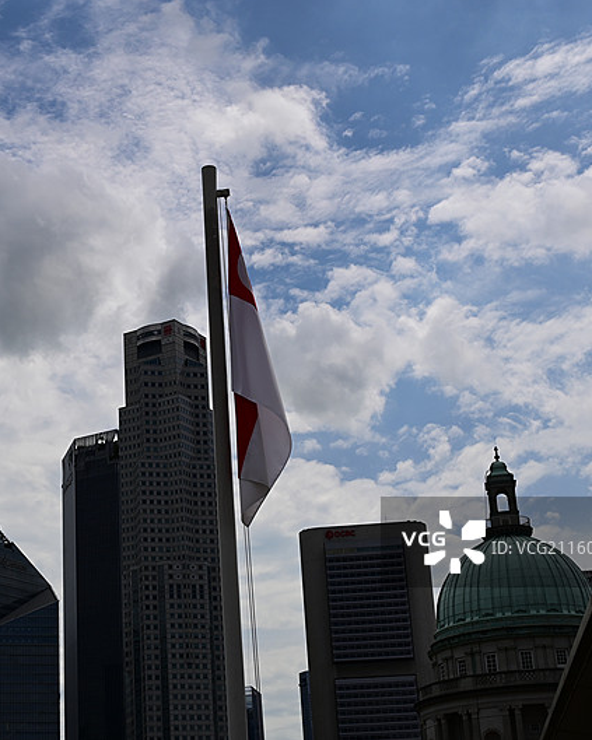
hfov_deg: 24.6
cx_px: 133
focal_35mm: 61
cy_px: 369
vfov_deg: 31.0
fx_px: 1336
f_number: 14
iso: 200
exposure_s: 1/800
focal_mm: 43
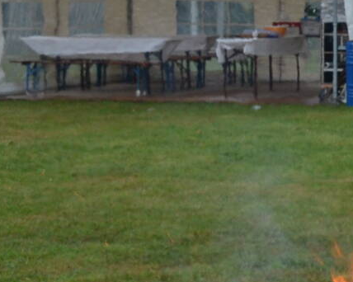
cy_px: 129
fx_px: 1848
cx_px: 680
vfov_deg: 8.7
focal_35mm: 177
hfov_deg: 10.2
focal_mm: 28
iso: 450
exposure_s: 1/60
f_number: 4.5
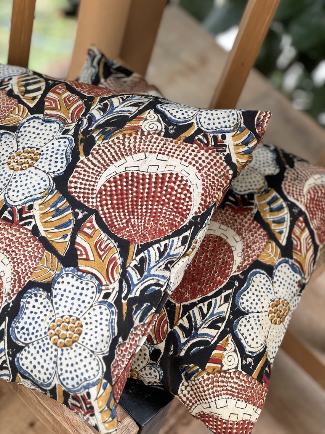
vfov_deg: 25.3
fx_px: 964
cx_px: 162
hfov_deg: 19.1
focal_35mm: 77
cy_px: 217
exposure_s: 1/99
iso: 160
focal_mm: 9
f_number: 2.8
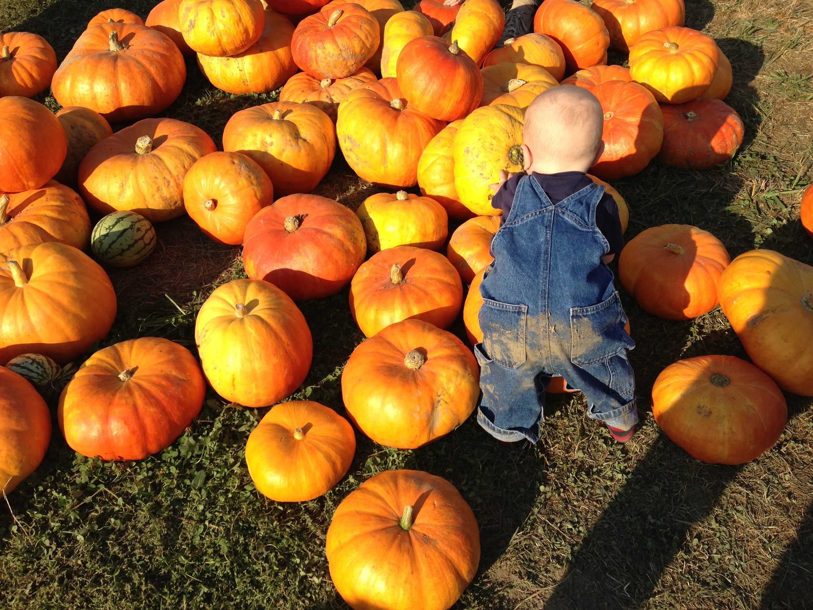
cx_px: 406
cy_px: 305
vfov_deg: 42.9
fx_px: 775
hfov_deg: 55.4
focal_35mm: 33
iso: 50
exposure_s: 1/1232
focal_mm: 4.13
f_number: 2.4
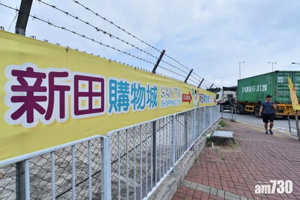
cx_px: 150
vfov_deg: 67.5
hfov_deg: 90.0
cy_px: 100
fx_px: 150
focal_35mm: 18
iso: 500
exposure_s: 1/400
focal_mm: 18
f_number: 16
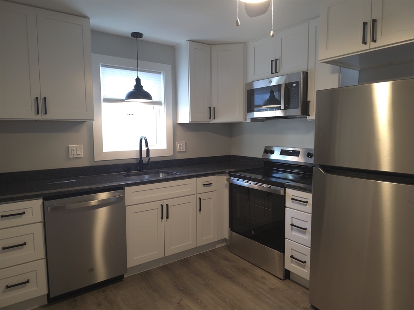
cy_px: 155
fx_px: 275
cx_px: 207
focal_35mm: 23
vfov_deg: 58.9
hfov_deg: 73.9
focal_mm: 6.3
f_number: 1.7
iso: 200
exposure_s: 1/60
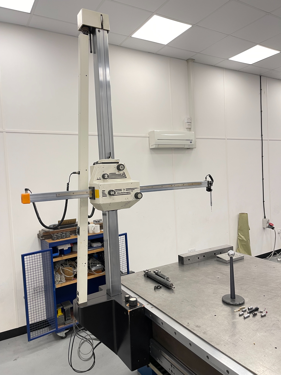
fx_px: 281
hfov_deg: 53.1
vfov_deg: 67.3
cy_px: 188
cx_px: 140
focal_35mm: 26
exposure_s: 1/50
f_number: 1.6
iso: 64
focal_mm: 5.1
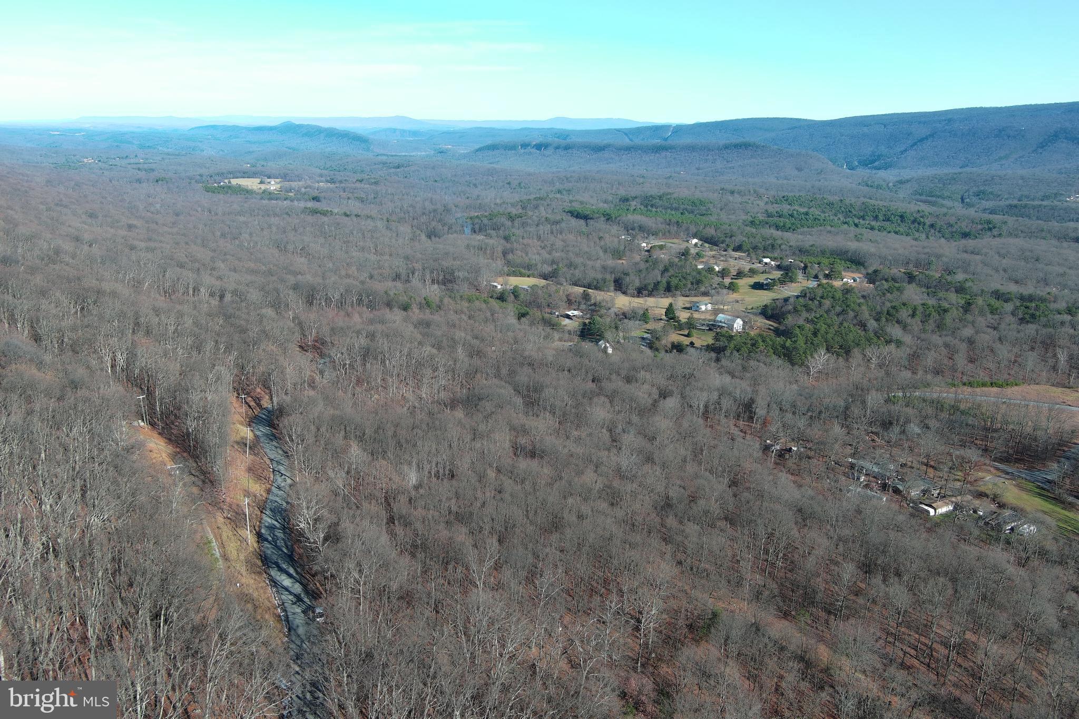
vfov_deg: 45.0
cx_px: 540
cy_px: 360
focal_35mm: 29
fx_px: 869
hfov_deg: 63.7
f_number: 2.8
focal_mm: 10.57
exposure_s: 1/688
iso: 100
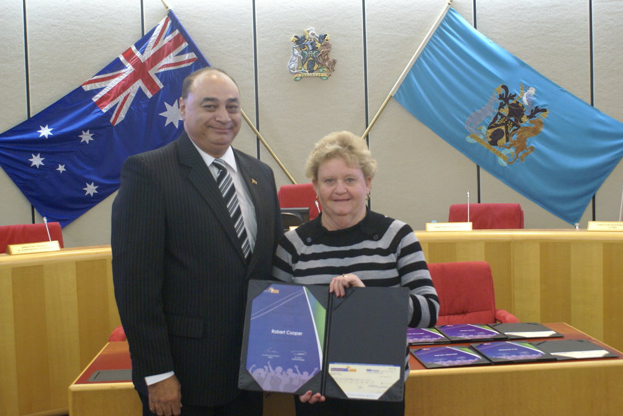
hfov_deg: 43.6
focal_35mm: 45
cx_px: 312
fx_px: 779
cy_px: 208
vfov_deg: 29.9
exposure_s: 1/30
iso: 800
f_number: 5
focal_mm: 30
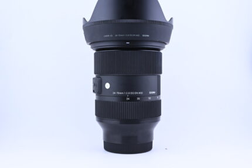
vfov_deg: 31.2
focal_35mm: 43
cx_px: 126
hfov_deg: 45.4
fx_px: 301
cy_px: 84
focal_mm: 29
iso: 640
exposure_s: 1/125
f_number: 11
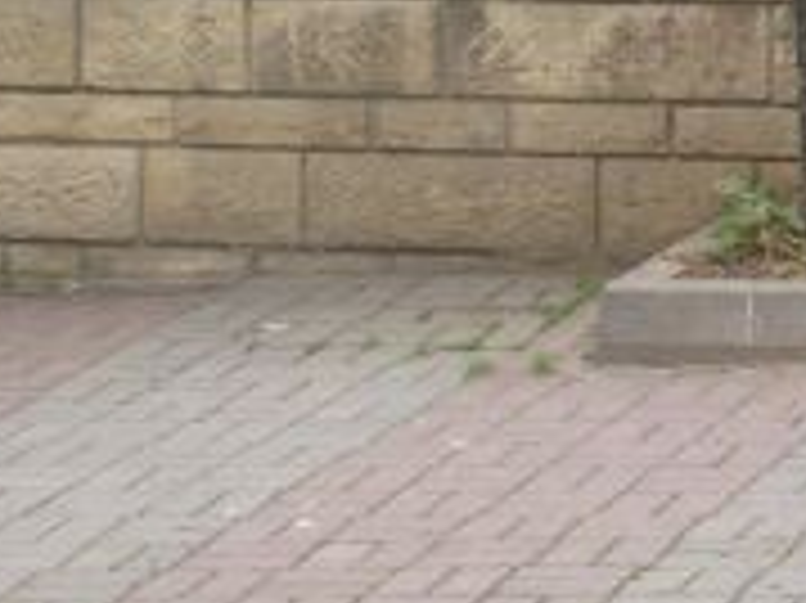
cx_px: 1225
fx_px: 5073
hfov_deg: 8.9
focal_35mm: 218
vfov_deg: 6.7
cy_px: -297
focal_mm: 10.3
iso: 100
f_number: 3.6
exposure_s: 1/125
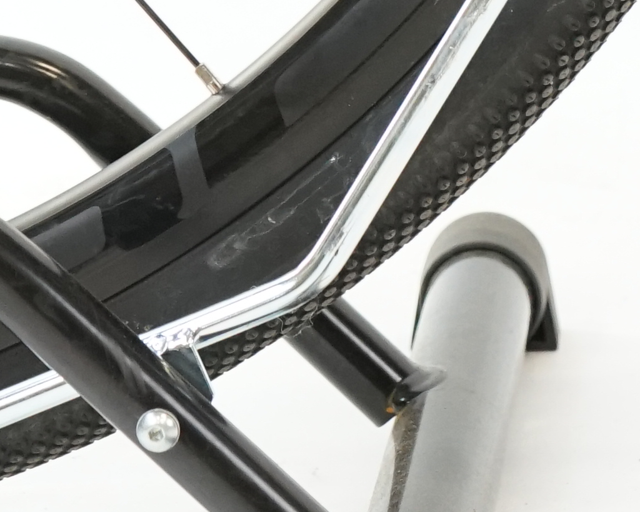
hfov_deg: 9.2
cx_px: 629
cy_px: -583
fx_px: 3958
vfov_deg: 7.1
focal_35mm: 209
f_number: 5.6
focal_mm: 38
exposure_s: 1/200
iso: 2000
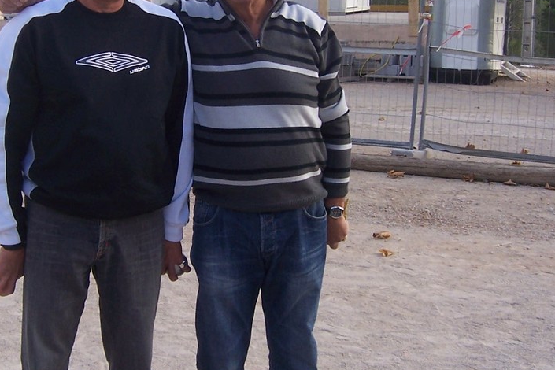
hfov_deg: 29.5
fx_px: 1048
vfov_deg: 20.0
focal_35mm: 68
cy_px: 139
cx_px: 206
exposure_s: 1/250
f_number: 3
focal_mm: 6
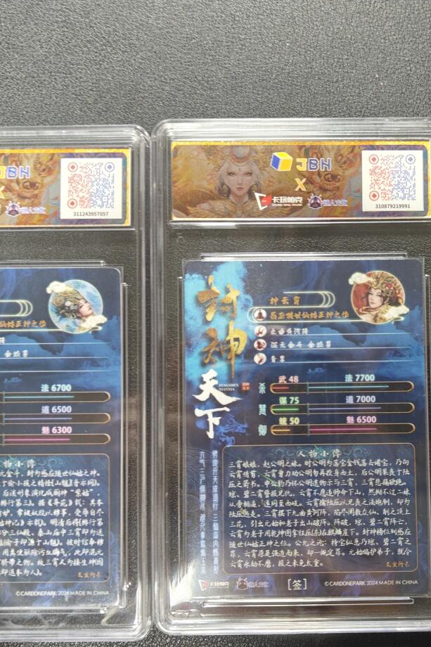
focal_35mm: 38
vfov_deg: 50.6
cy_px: 351
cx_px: 301
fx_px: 683
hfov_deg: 34.6
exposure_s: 1/37
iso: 160
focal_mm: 5.59
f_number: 1.8
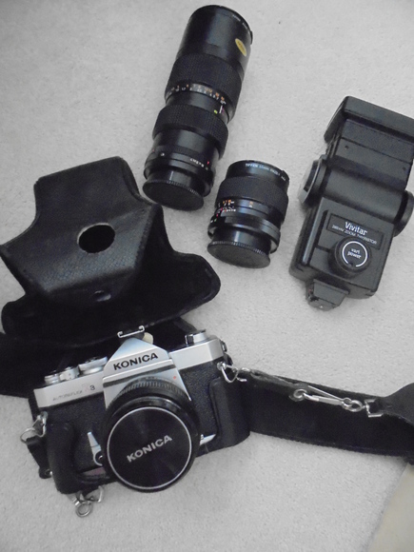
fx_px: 415
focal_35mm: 26
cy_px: 276
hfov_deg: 53.1
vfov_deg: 67.3
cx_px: 207
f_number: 3.5
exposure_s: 1/50
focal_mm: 4.6
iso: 1600
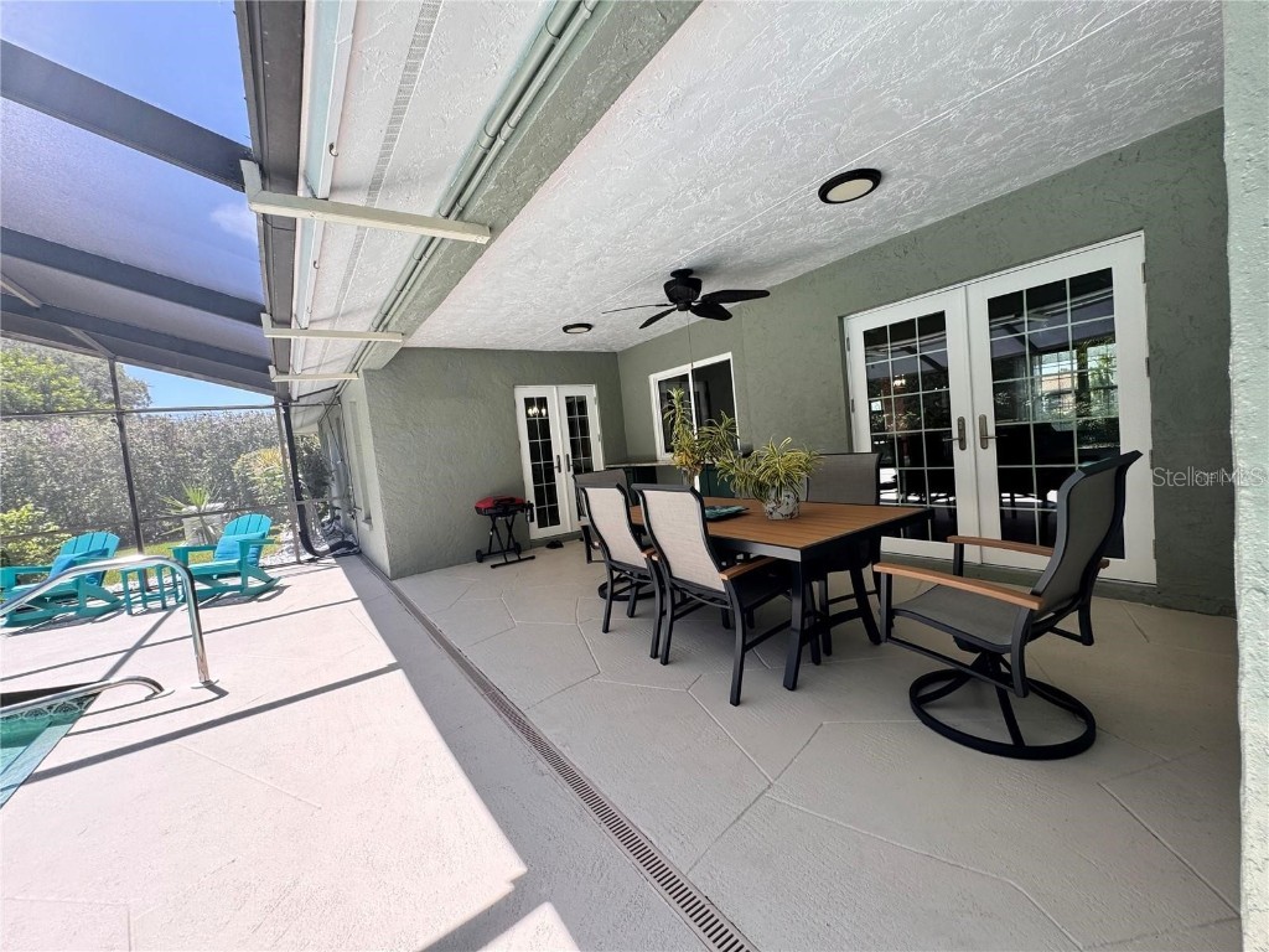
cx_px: 634
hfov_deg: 102.1
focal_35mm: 14
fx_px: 513
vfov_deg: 85.7
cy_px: 476
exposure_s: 1/177
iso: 40
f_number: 2.2
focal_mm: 2.22
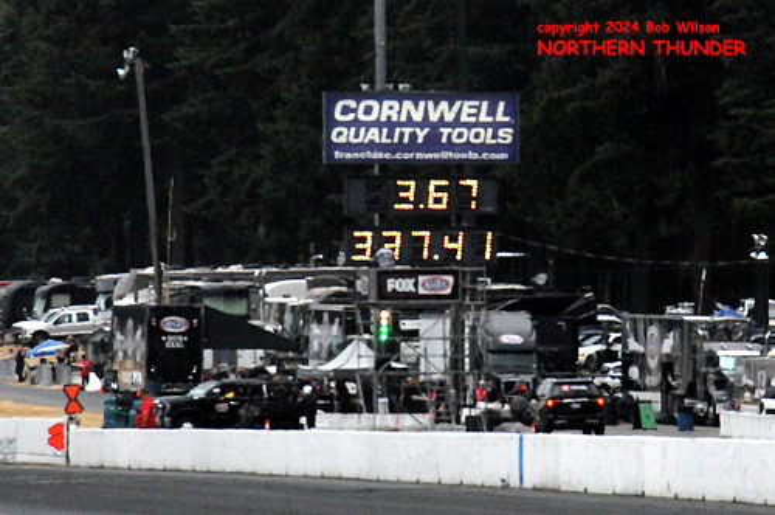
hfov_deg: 4.6
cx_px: 388
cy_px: 258
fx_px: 9675
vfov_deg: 3.0
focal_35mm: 450
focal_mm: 300
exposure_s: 1/500
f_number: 16
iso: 3200
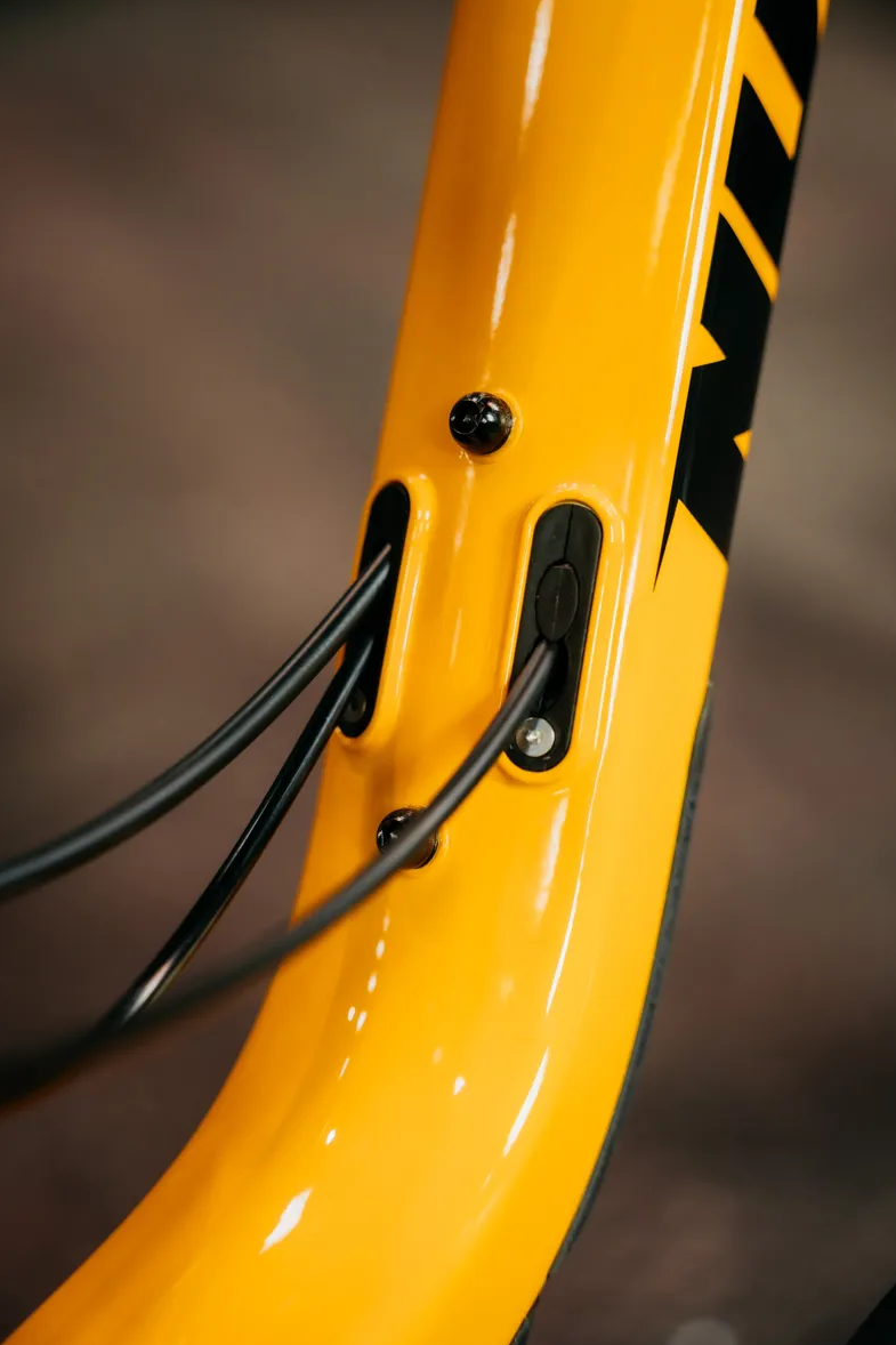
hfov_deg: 24.8
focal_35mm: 55
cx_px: 455
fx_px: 2035
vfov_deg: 36.6
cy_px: 666
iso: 1000
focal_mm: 53.5
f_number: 2.8
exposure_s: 1/125
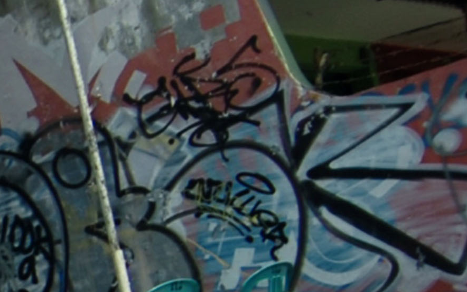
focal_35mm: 83
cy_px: 390
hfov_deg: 18.5
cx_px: -410
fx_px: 1056
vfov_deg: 14.9
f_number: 4
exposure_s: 1/1600
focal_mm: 12
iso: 200
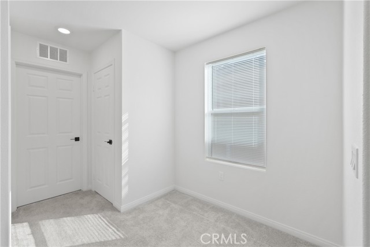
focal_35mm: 16
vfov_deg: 73.8
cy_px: 124
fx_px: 164
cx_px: 185
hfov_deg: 96.7
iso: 400
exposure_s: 1/15
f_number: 8
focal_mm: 16
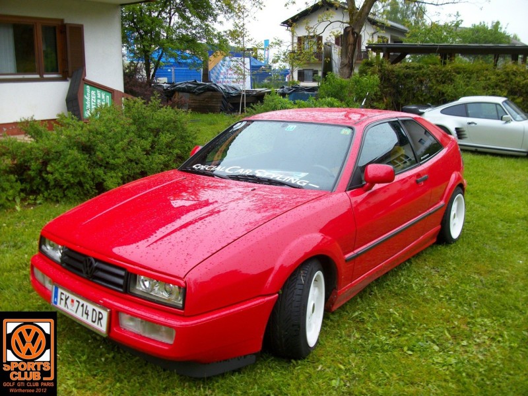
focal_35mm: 34
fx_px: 519
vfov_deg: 41.8
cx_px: 264
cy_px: 198
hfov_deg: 54.0
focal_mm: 5.7
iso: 80
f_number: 2.9
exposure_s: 1/151
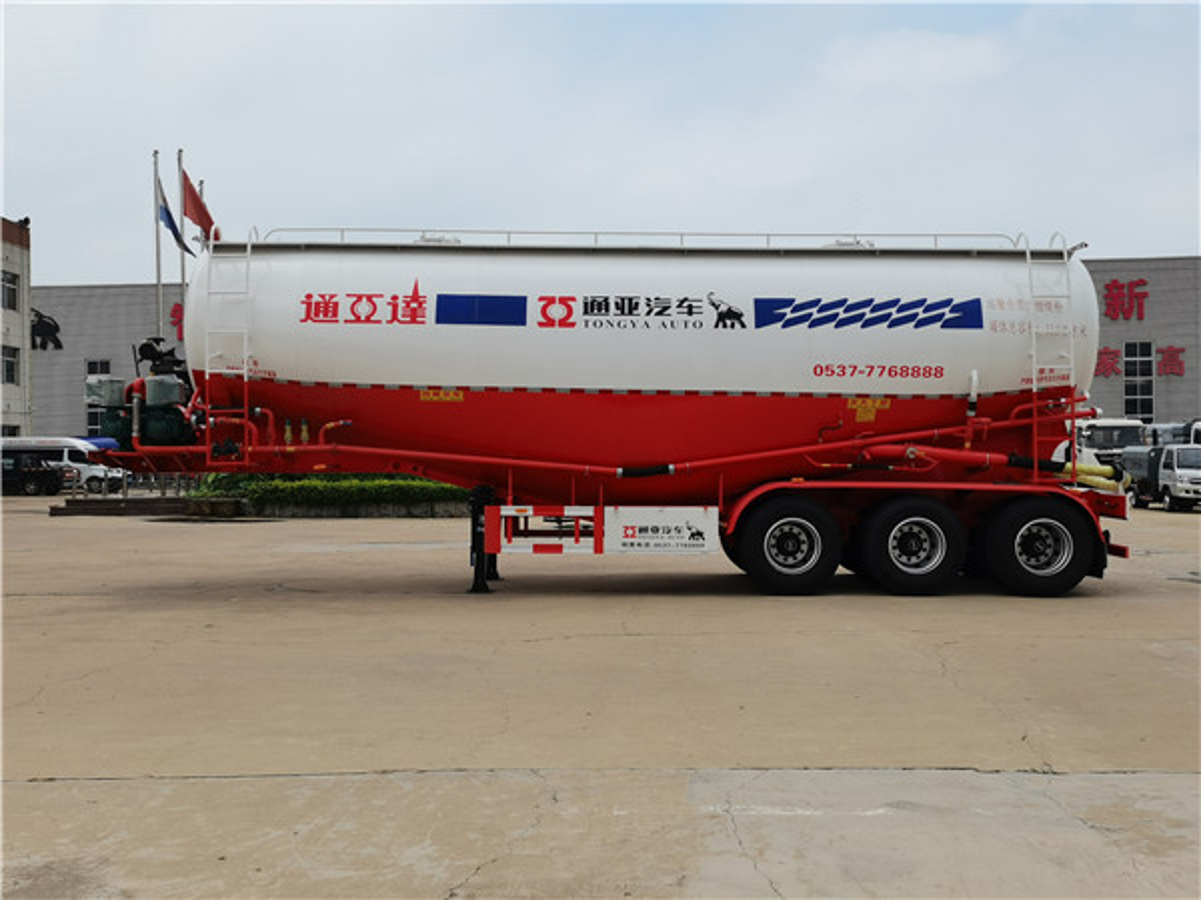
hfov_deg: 55.4
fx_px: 1145
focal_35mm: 33
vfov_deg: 42.9
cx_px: 600
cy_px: 450
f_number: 1.8
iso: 50
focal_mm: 5.58
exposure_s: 1/1304
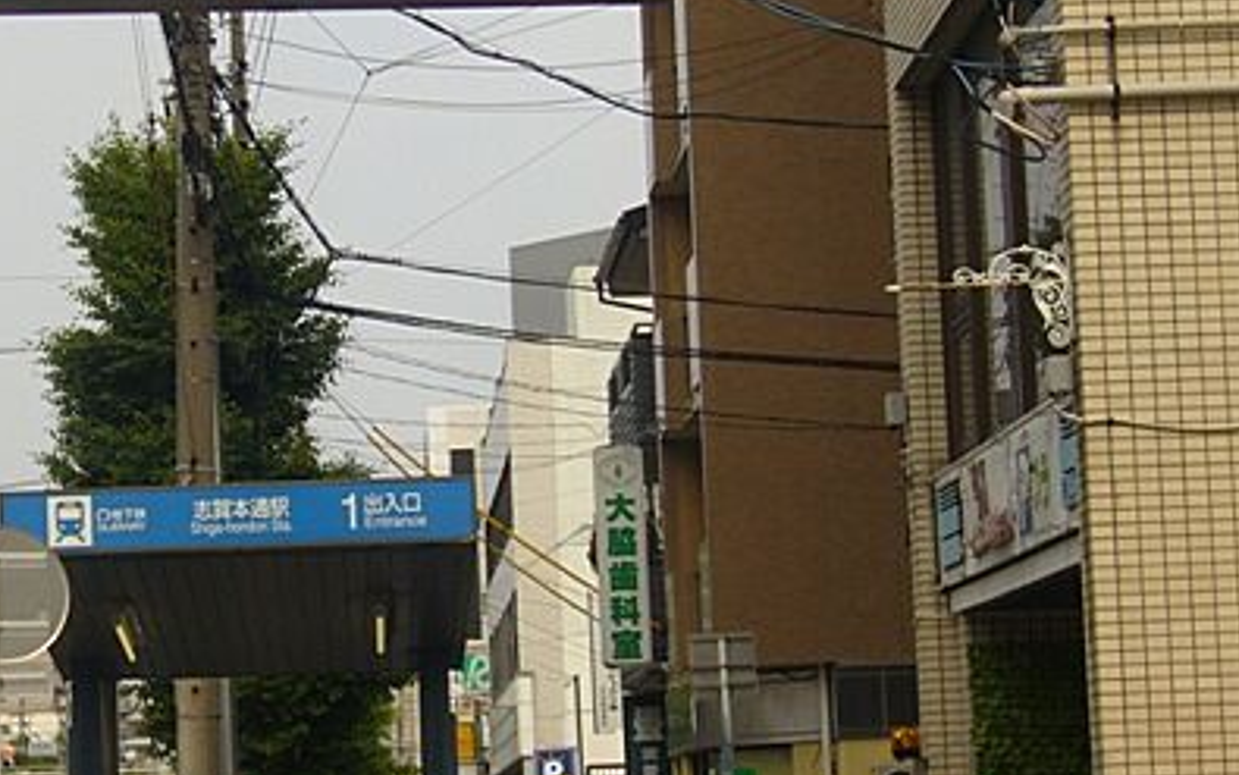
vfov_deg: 10.3
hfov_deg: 16.3
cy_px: 367
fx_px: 4289
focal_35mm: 127
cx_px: 267
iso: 80
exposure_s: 1/160
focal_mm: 12.2
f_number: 8.2
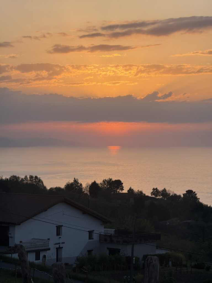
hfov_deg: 12.3
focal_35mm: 120
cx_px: 106
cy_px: 142
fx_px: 980
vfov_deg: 16.4
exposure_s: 1/668
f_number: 2.8
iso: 50
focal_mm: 15.66
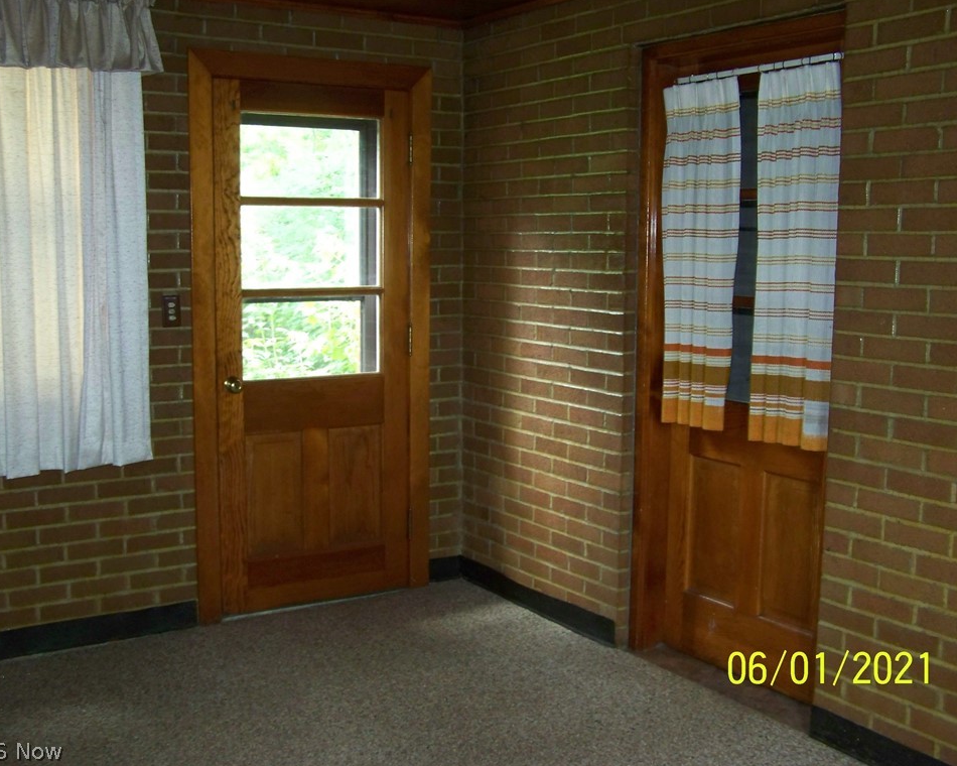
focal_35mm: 40
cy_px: 381
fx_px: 1133
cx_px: 473
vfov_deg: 37.3
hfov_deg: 45.8
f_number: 2.8
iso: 200
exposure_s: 1/30
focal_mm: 6.3
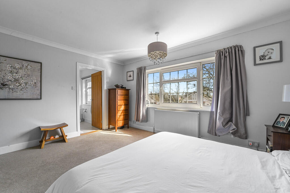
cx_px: 145
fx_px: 113
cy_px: 96
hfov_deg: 104.3
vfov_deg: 81.1
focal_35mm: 14
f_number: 8
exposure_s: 1/25
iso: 400
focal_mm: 14
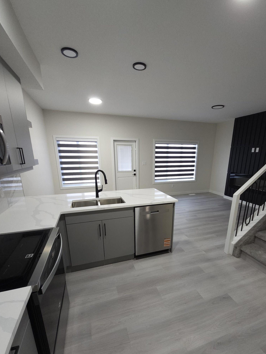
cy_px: 202
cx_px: 149
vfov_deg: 97.5
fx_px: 154
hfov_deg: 81.4
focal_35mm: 15
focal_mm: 2.2
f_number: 2.2
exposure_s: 1/30
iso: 160
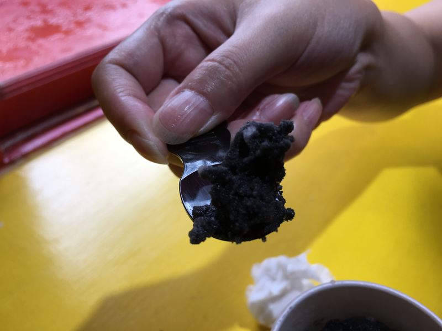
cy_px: 166
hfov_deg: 61.7
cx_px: 221
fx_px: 370
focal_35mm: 29
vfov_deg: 48.2
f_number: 2.2
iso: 25
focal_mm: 4.15
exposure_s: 1/120
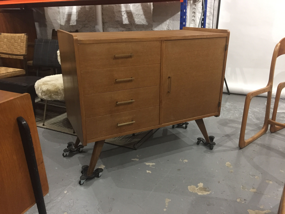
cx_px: 142
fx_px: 239
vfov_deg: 48.2
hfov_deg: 61.7
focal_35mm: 29
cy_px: 107
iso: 250
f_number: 2.2
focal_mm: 4.15
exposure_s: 1/20
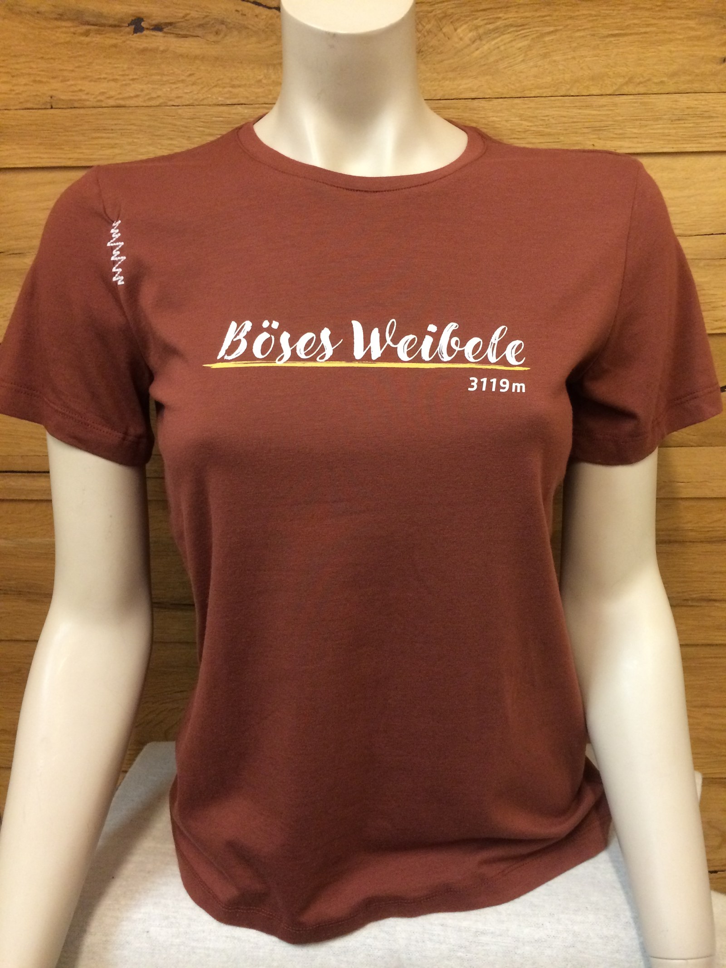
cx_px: 363
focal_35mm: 29
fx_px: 811
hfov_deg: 48.2
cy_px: 484
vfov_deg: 61.7
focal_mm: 4.15
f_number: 2.2
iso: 320
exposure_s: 1/33
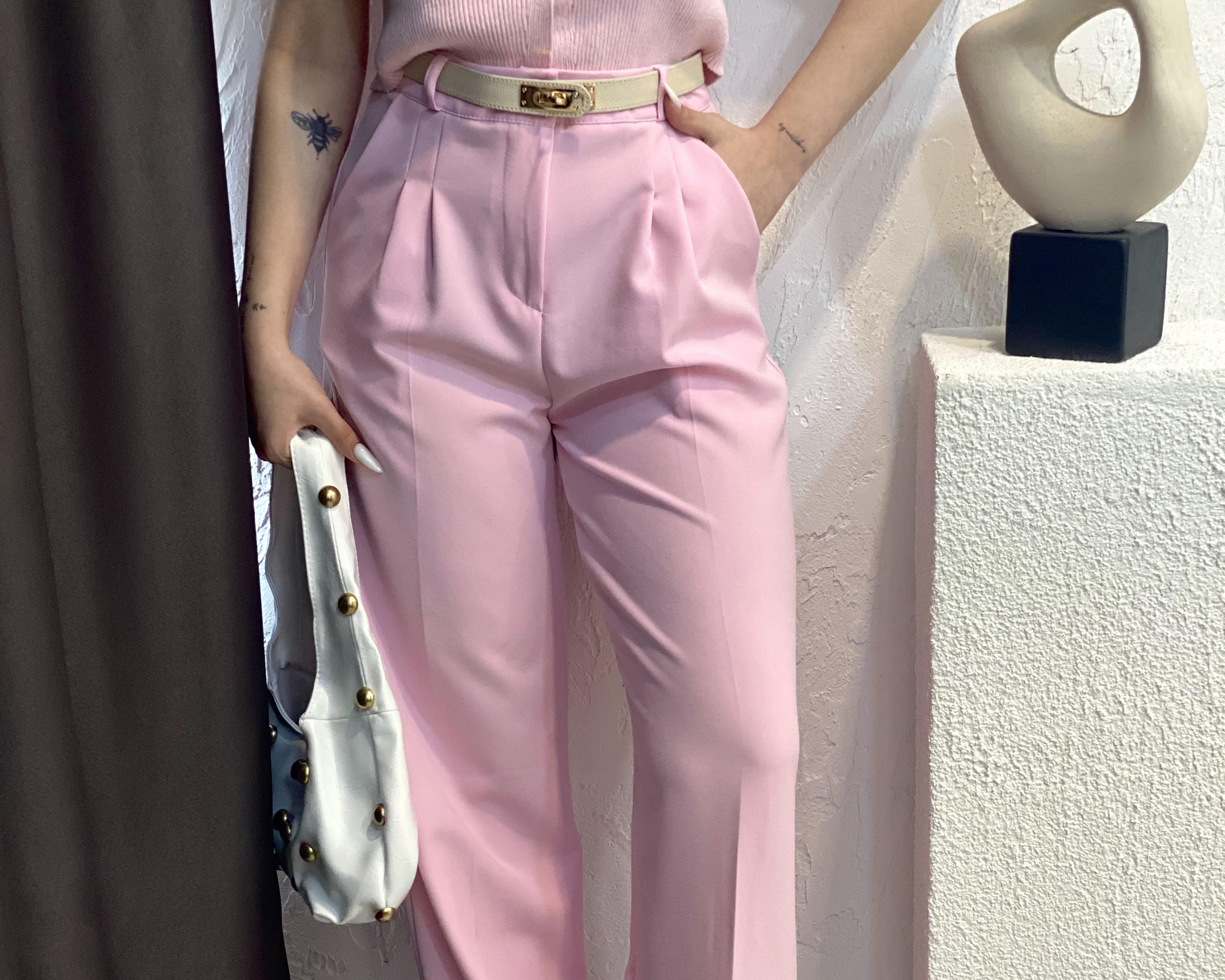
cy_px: 708
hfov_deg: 27.9
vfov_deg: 22.3
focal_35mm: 68
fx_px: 2465
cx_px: 613
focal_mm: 6
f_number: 2
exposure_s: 1/100
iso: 125
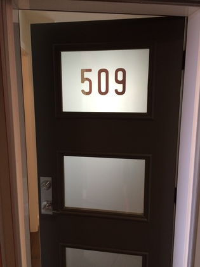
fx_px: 223
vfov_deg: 61.7
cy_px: 134
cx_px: 100
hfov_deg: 48.2
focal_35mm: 29
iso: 50
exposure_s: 1/30
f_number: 2.2
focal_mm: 4.15
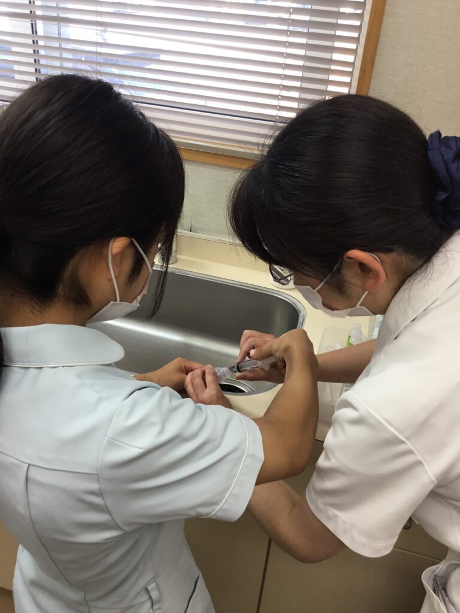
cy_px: 306
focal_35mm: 31
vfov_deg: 58.4
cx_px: 230
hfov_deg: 45.4
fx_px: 549
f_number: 2.4
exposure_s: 1/50
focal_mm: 3.3
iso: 32
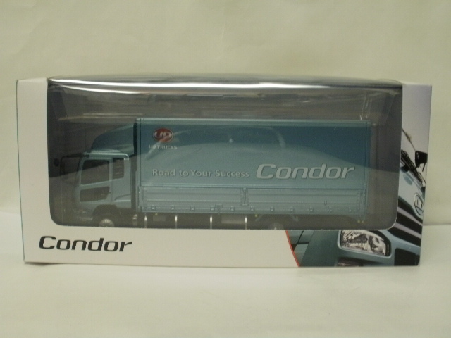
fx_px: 573
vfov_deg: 32.9
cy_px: 169
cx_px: 226
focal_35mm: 44
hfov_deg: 42.9
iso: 125
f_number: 4
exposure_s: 1/13
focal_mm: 7.7
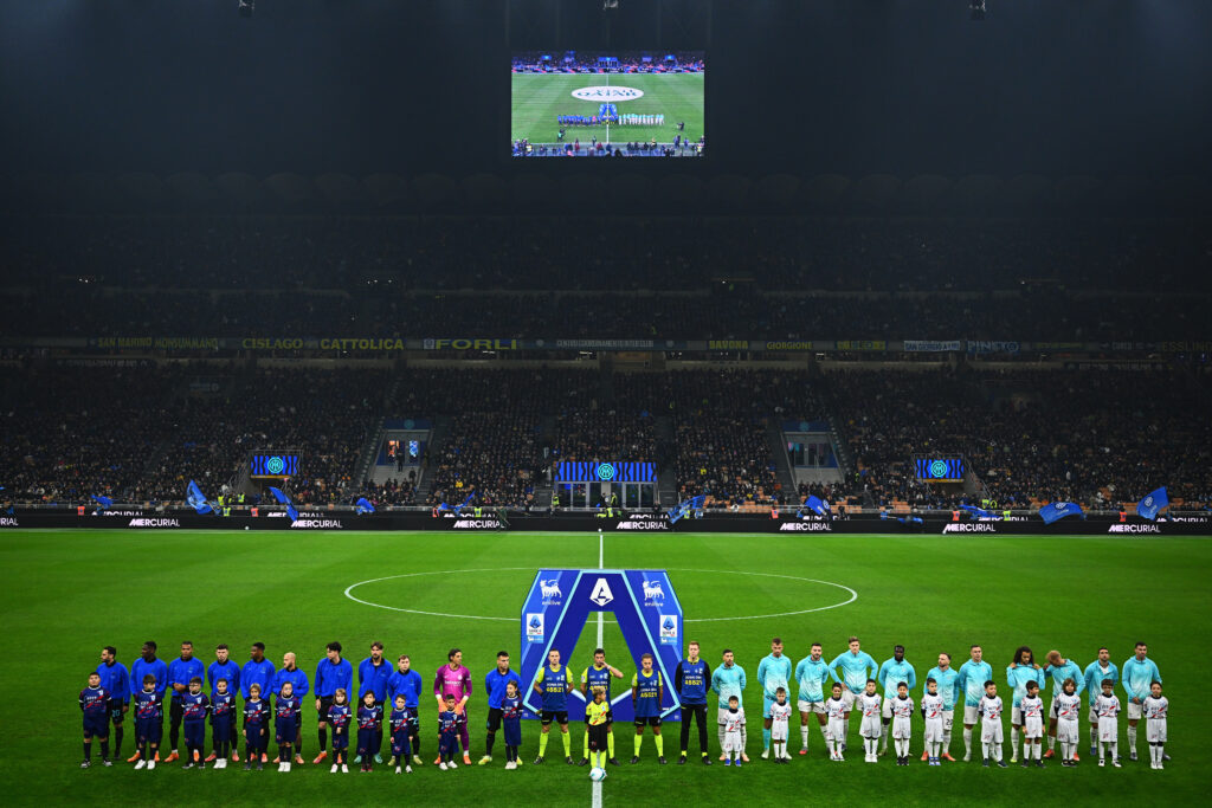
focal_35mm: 34
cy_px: 404
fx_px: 1128
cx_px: 606
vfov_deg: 39.4
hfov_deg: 56.5
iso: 1600
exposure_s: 1/1600
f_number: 2.8
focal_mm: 33.5
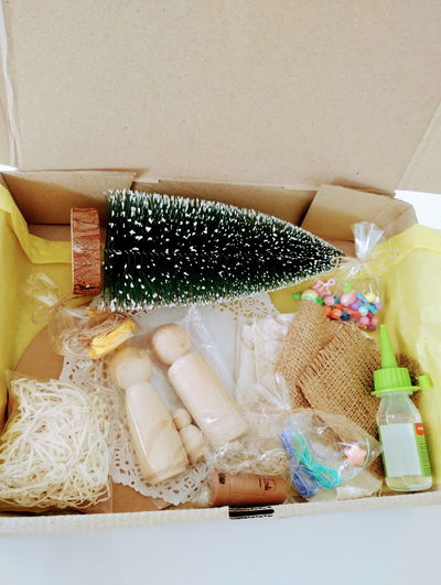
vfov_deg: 63.4
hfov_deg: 49.9
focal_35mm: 28
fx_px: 474
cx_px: 220
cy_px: 292
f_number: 1.8
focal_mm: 4.27
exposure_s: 1/33
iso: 663
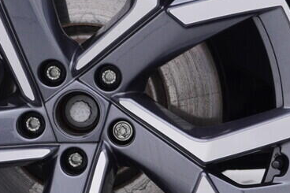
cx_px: 117
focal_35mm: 141
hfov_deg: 14.5
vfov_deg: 9.7
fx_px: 1135
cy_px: 116
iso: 125
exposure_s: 1/60
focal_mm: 24
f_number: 4
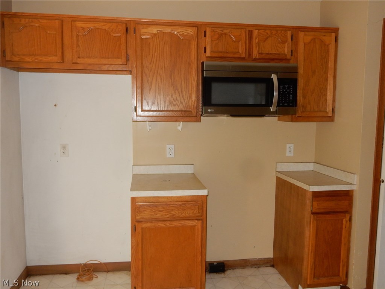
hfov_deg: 60.0
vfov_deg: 46.8
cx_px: 192
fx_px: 334
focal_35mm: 30
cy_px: 144
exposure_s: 1/30
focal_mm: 5.4
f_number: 4
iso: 200
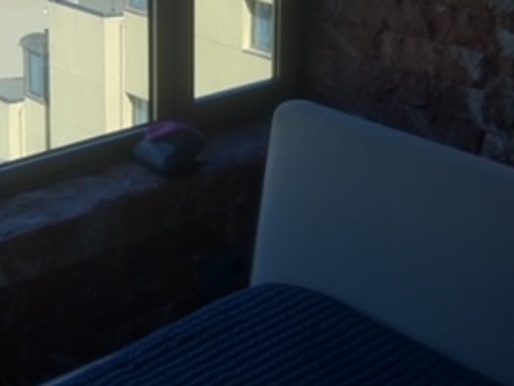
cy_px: -4
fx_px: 1233
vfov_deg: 17.4
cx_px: 115
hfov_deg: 23.3
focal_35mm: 83
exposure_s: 1/718
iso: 80
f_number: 2.8
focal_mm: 3.85
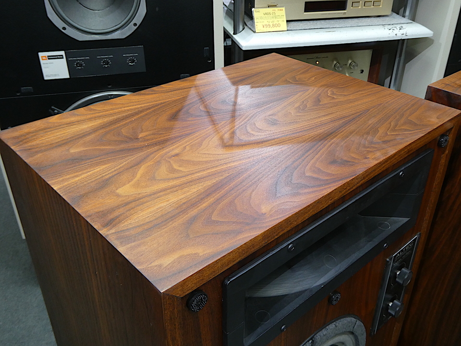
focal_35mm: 33
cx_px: 230
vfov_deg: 42.9
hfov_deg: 55.4
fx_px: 439
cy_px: 173
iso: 200
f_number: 3.6
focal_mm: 5.8
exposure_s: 1/6
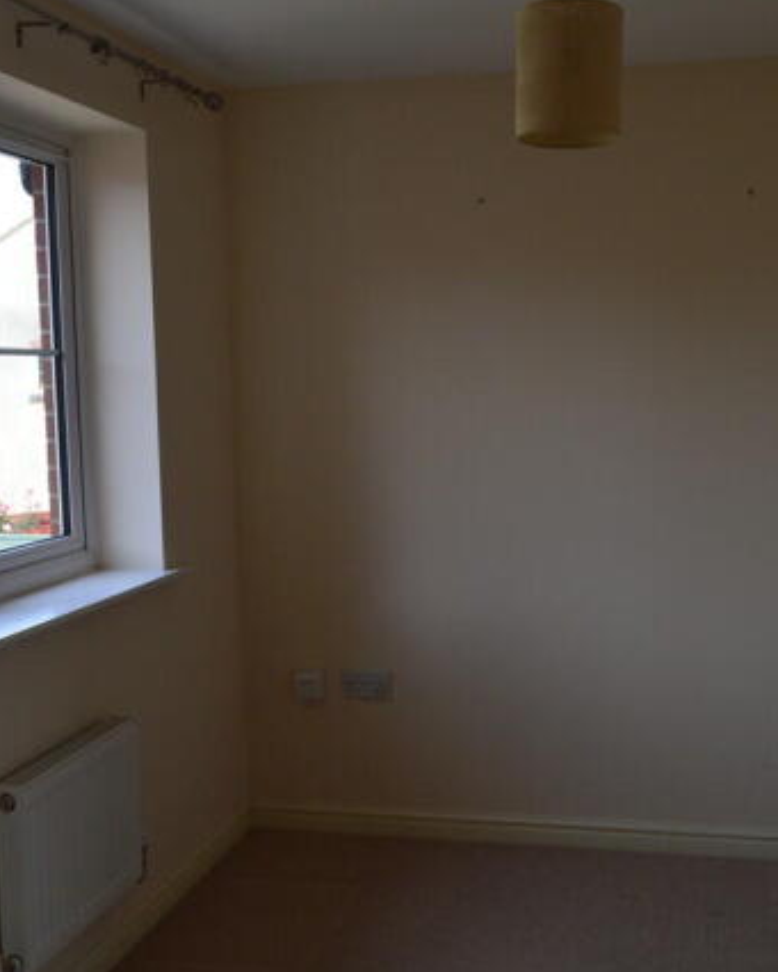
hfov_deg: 38.1
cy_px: 491
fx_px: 1122
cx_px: 470
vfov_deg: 46.8
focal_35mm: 39
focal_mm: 18
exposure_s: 1/200
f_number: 10
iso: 400
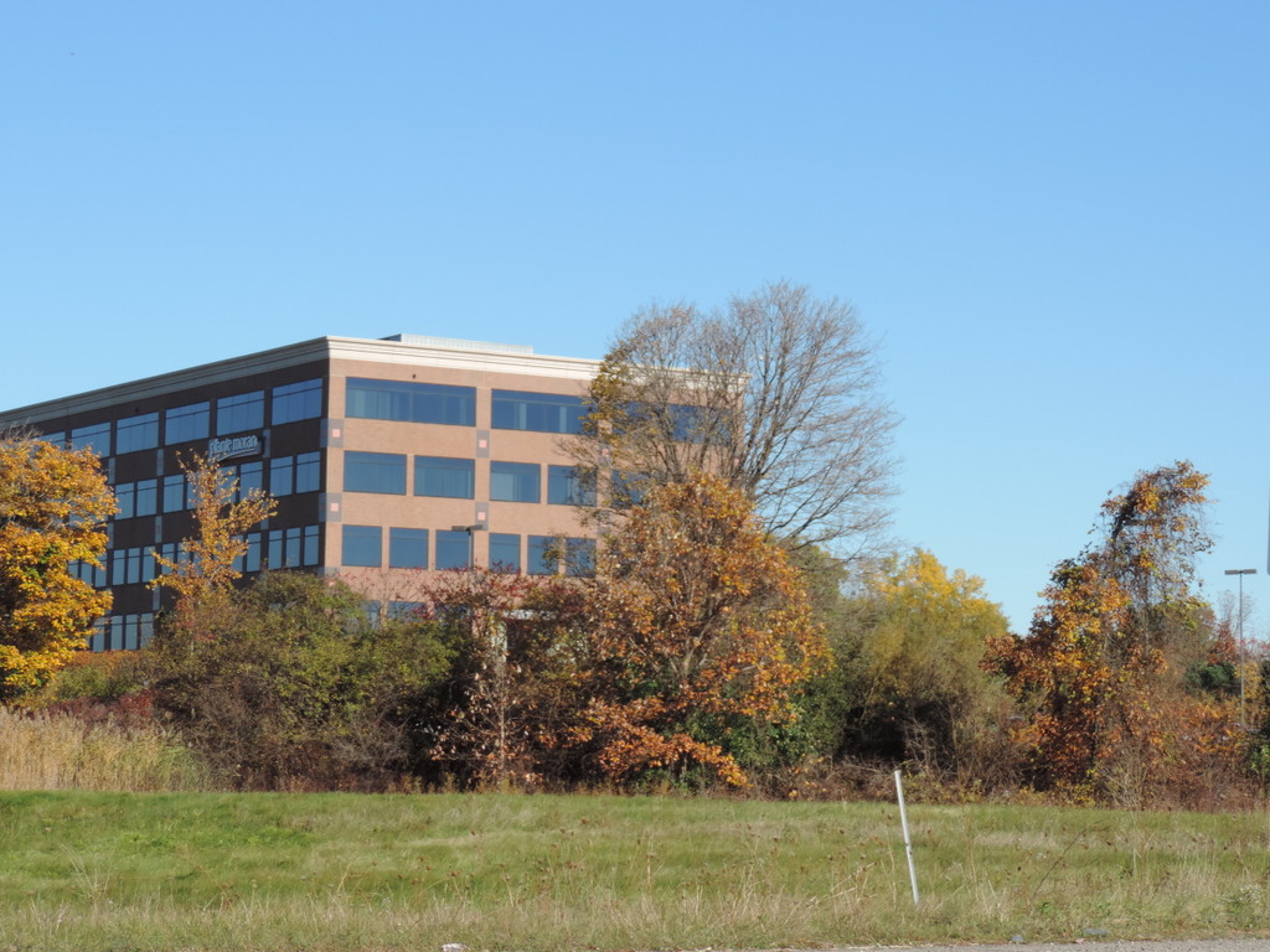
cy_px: 476
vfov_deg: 16.4
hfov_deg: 21.8
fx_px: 3302
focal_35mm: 90
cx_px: 635
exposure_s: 1/500
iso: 80
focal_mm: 16
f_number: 4.1
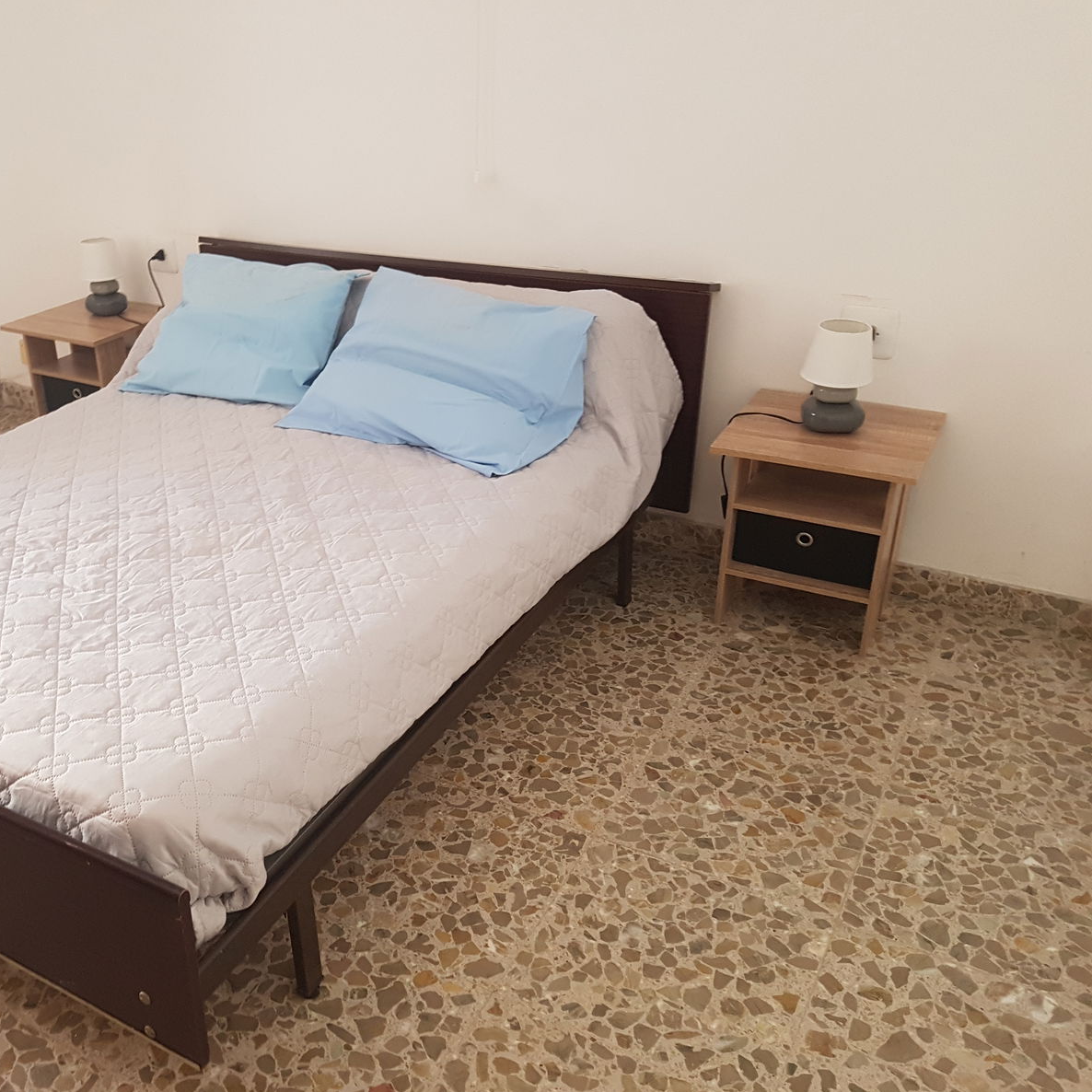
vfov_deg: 52.5
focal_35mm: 31
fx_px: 1106
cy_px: 544
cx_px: 362
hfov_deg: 51.5
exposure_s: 1/14
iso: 200
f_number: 1.7
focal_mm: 4.2
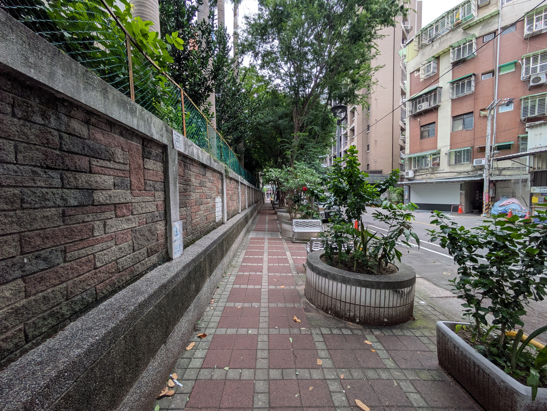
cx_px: 274
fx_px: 221
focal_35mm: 14
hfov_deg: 102.0
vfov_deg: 85.7
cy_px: 206
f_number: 2.2
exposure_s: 1/569
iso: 43
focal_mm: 1.83
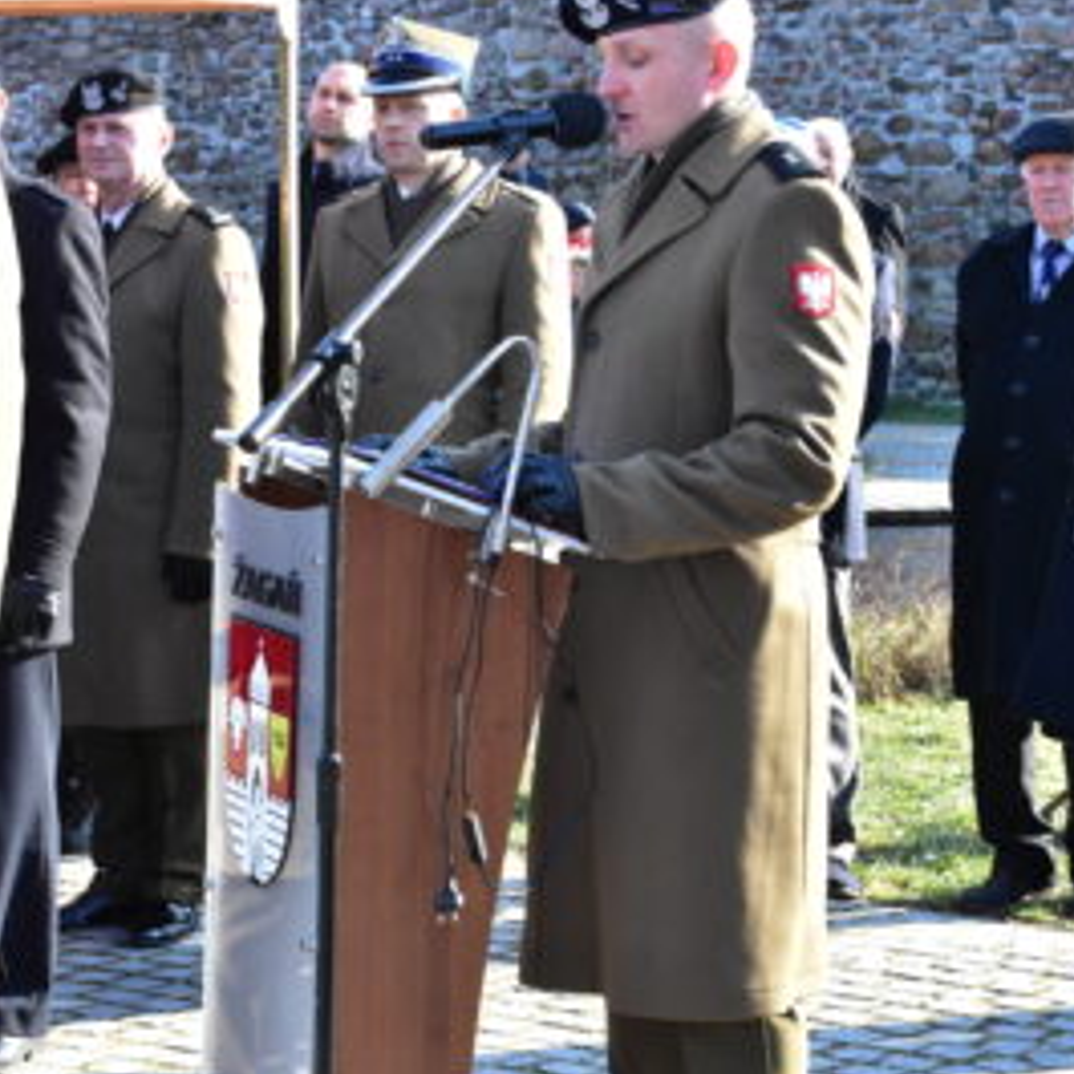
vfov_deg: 17.9
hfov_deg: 17.9
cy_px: 734
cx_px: 563
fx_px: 3405
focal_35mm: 97
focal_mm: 48
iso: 2500
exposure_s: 1/500
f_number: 11
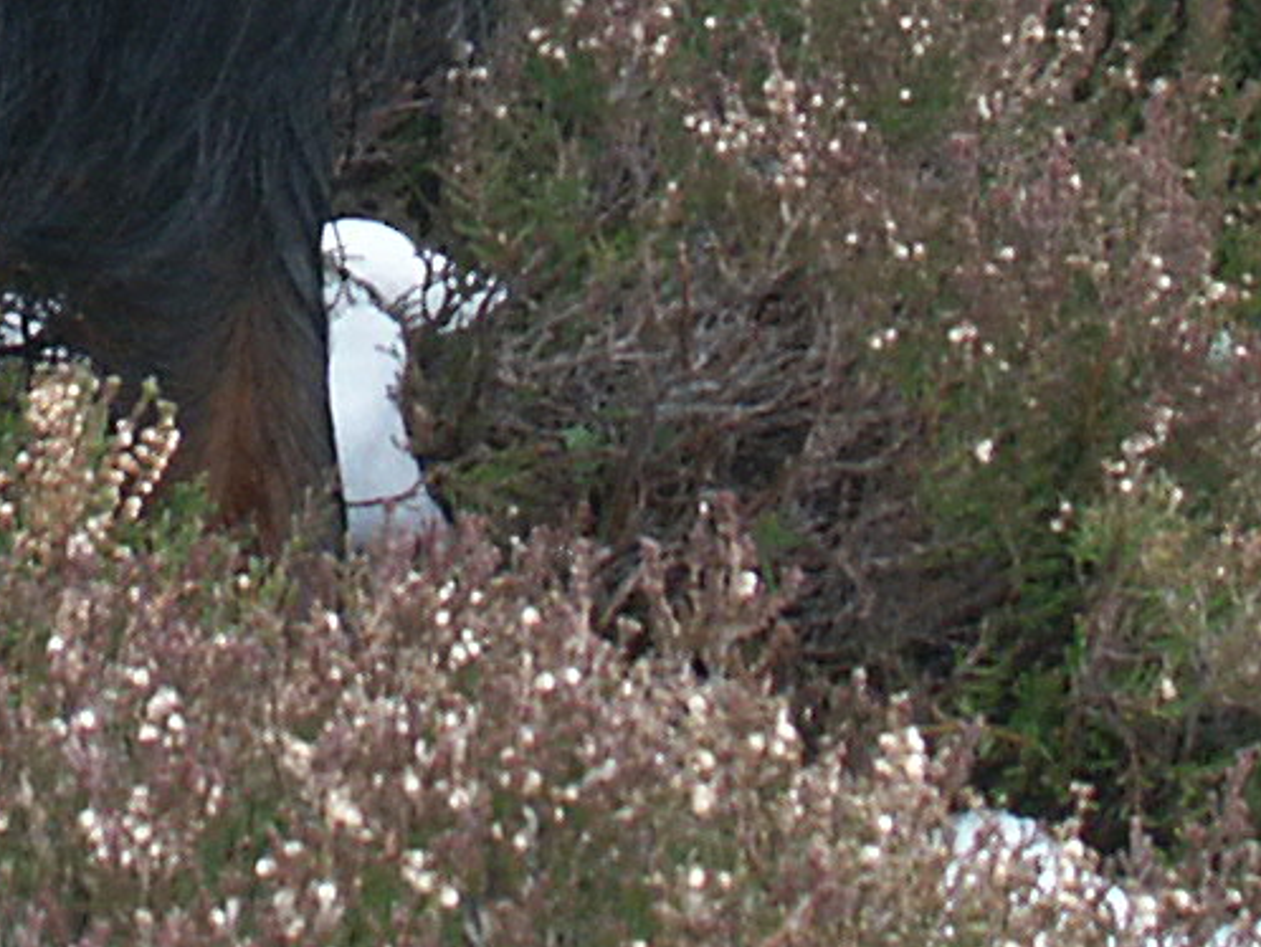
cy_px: -813
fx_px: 6742
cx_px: -317
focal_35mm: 185
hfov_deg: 10.5
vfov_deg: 7.8
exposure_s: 1/60
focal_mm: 9.46
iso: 100
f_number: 4
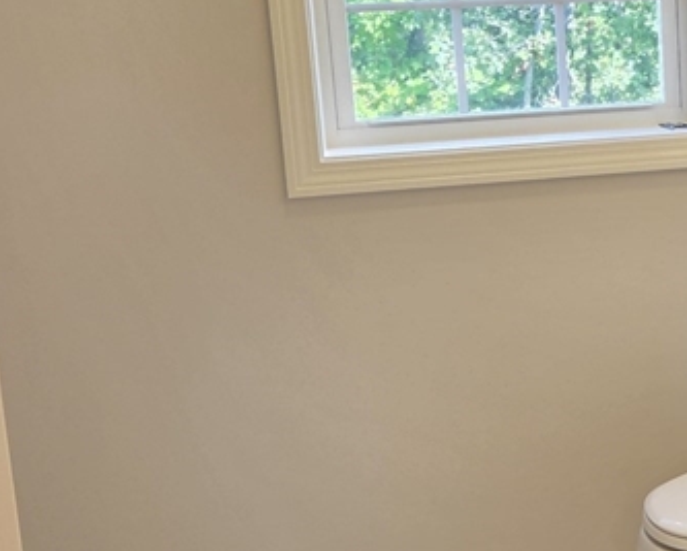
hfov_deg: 25.5
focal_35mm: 69
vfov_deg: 22.1
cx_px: 757
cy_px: 173
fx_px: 1404
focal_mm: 5.4
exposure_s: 1/120
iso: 80
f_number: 1.8
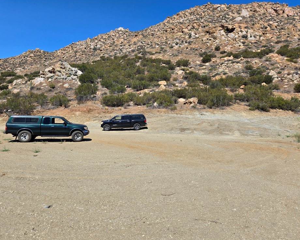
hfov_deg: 68.1
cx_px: 151
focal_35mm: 25
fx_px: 222
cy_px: 123
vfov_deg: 56.8
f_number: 1.8
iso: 32
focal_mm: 5.4
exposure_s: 1/2921
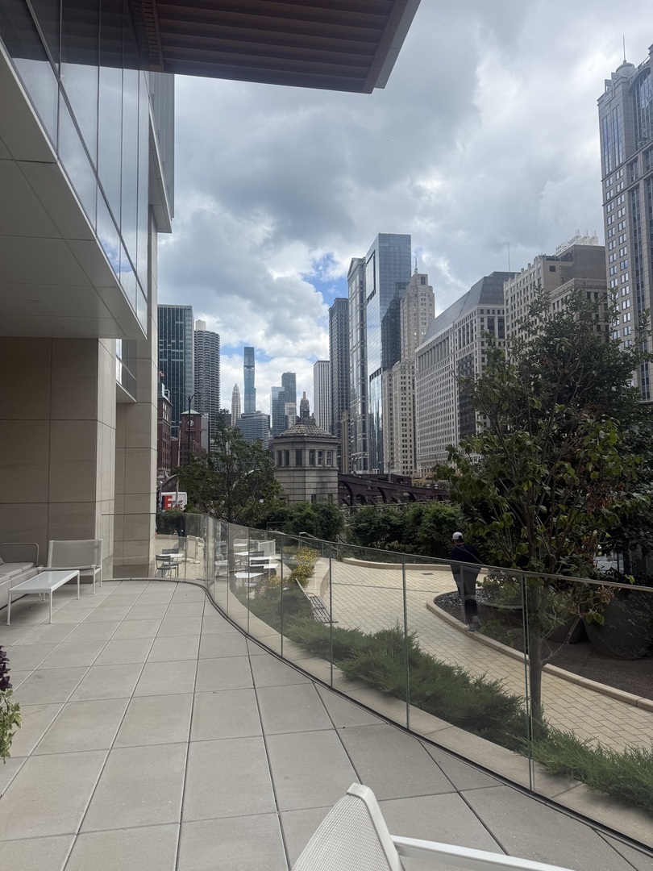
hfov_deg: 56.8
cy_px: 436
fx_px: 604
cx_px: 326
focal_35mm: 24
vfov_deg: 71.6
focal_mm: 6.76
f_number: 1.78
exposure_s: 1/3953
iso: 80
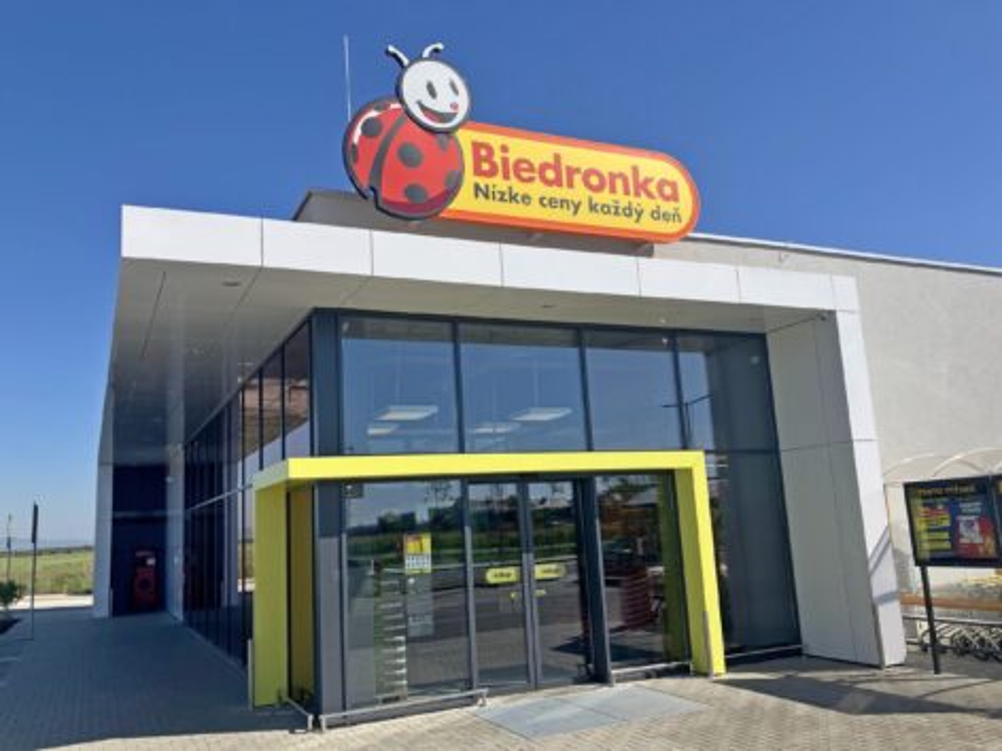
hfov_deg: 63.4
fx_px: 810
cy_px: 376
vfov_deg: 49.7
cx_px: 501
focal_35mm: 28
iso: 32
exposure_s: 1/3247
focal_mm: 3.99
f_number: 1.8
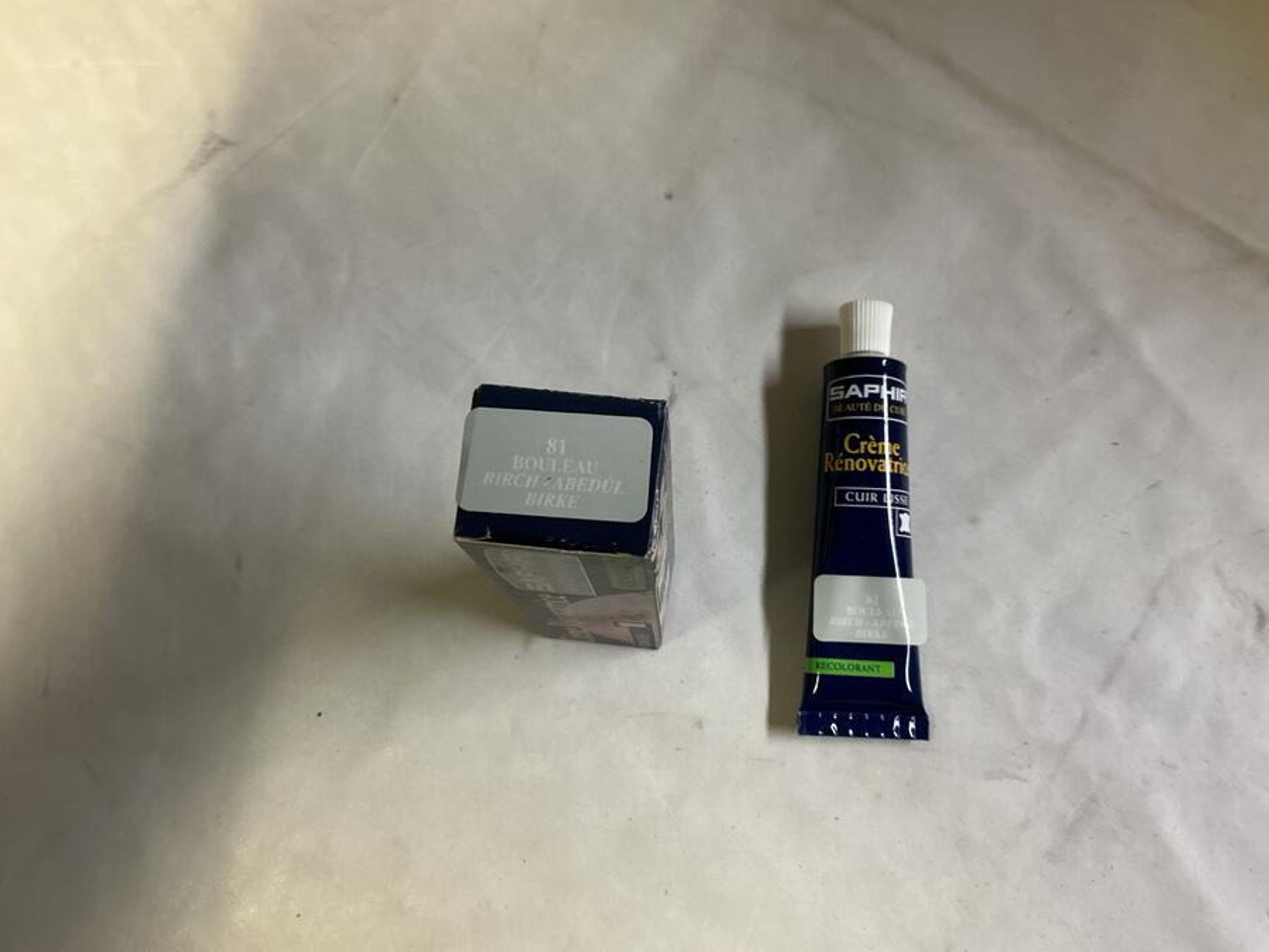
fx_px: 1063
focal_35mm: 29
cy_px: 476
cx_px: 634
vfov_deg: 48.2
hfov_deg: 61.7
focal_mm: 3
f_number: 1.8
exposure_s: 1/50
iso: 125
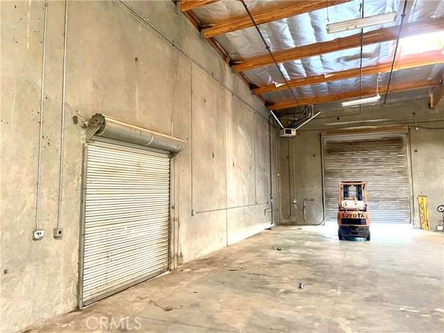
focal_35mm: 26
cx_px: 222
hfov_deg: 67.3
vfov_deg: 53.1
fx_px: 333
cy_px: 166
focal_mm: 4.2
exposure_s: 1/40
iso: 640
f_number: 1.6
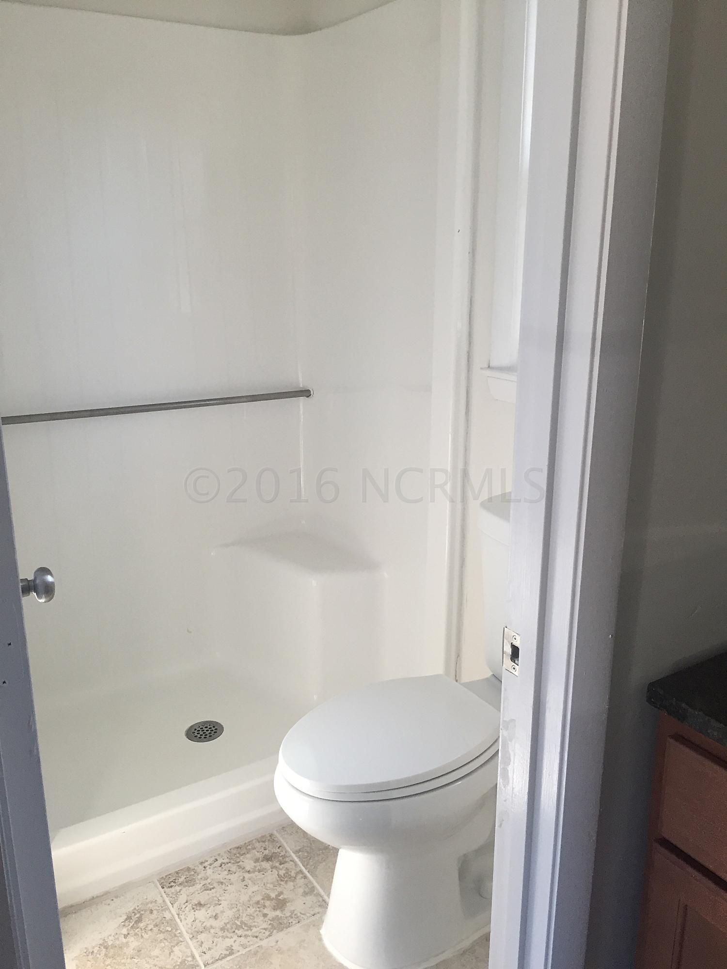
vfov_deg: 61.7
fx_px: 812
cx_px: 364
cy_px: 484
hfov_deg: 48.2
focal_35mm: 29
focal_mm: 4.15
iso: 40
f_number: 2.2
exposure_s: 1/30
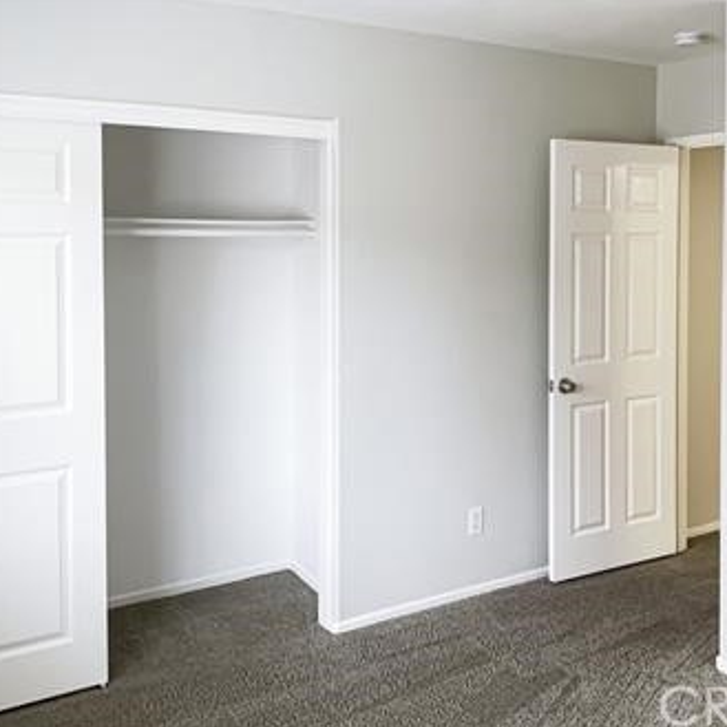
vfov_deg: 47.2
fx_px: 832
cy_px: 366
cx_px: 446
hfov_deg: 46.9
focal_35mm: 35
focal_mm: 3
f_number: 1.8
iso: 64
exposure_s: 1/122
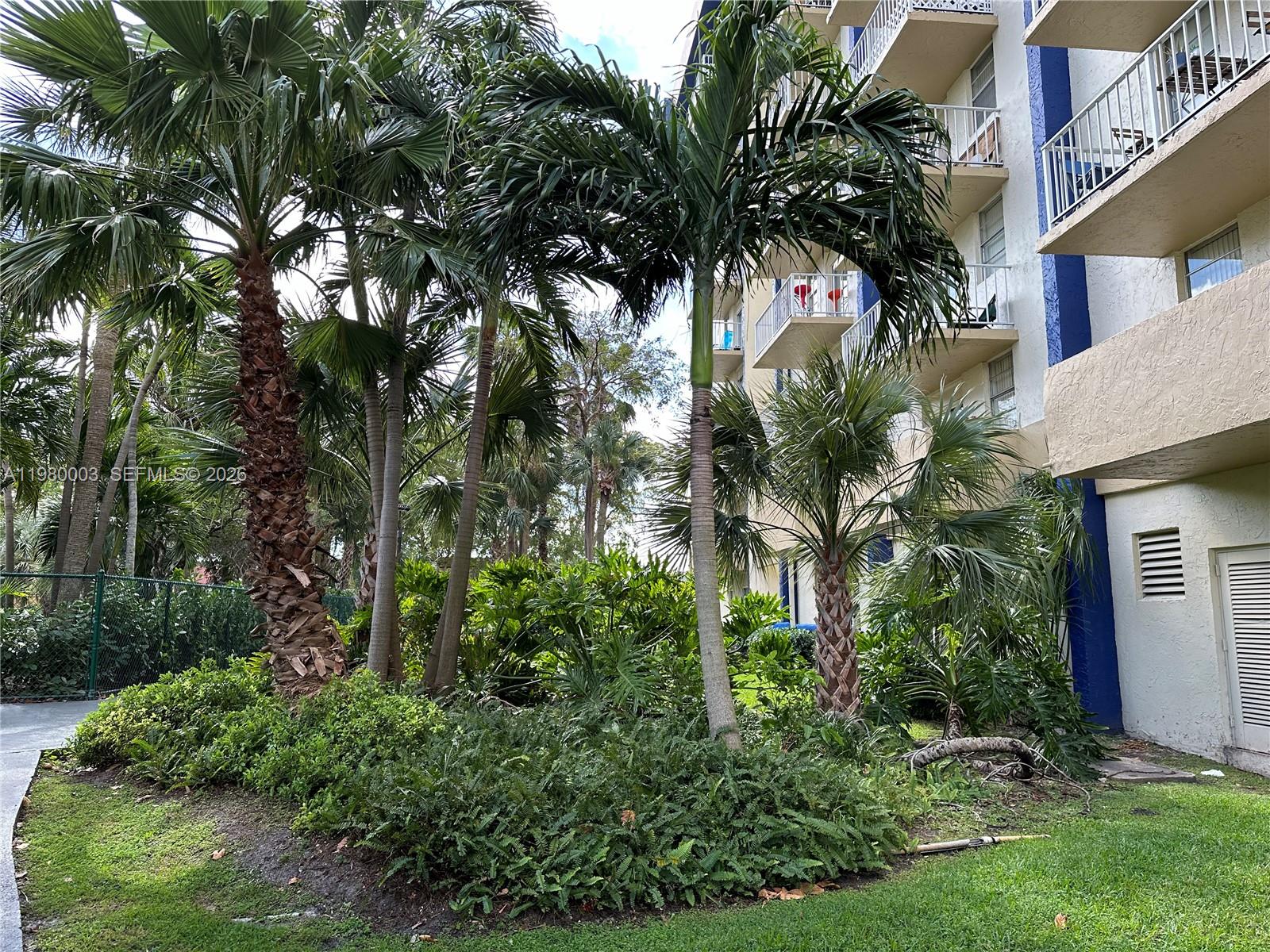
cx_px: 635
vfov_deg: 56.8
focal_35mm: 24
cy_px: 476
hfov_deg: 71.6
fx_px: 881
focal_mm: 6.86
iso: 80
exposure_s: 1/552
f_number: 1.78
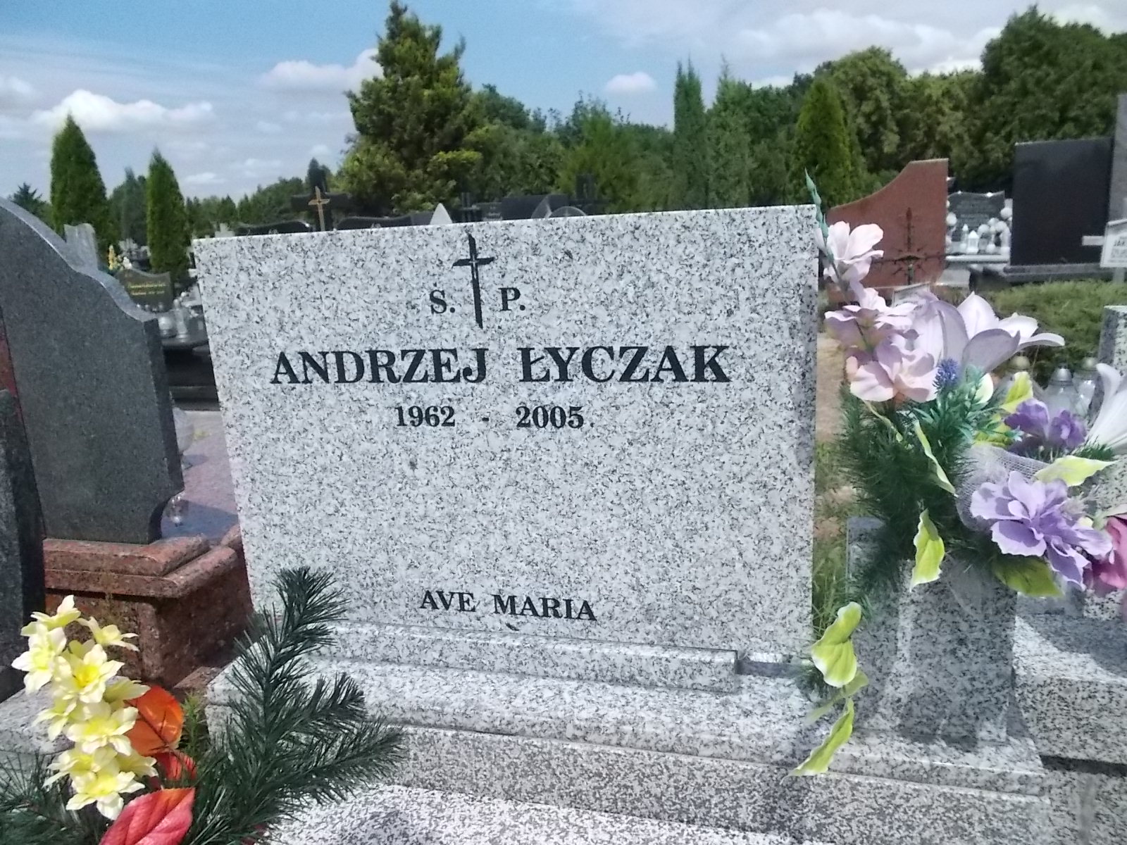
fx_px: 846
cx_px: 564
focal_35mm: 26
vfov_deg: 53.1
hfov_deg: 67.3
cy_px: 422
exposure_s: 1/1000
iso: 400
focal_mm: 4.6
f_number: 8
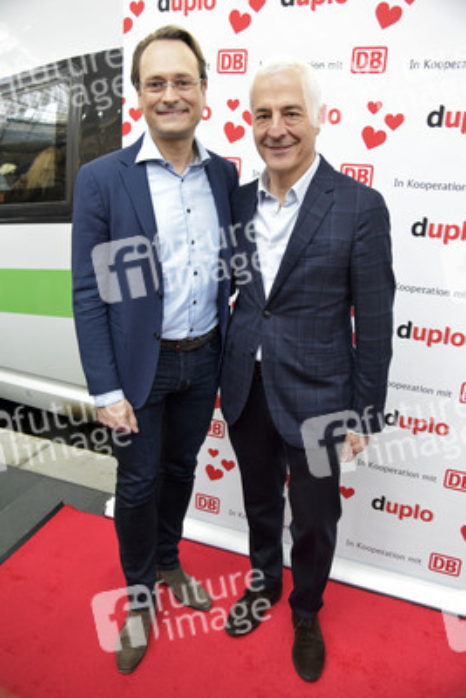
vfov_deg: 60.3
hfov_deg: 42.4
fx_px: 601
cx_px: 233
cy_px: 349
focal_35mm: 31
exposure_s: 1/60
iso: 4000
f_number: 4
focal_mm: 31
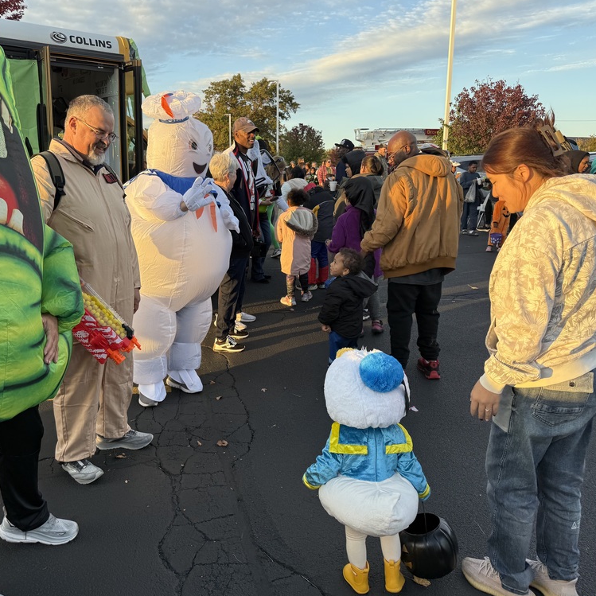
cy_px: 296
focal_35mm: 29
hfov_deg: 55.5
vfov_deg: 55.6
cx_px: 262
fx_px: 565
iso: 80
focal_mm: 6.76
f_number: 1.78
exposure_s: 1/405
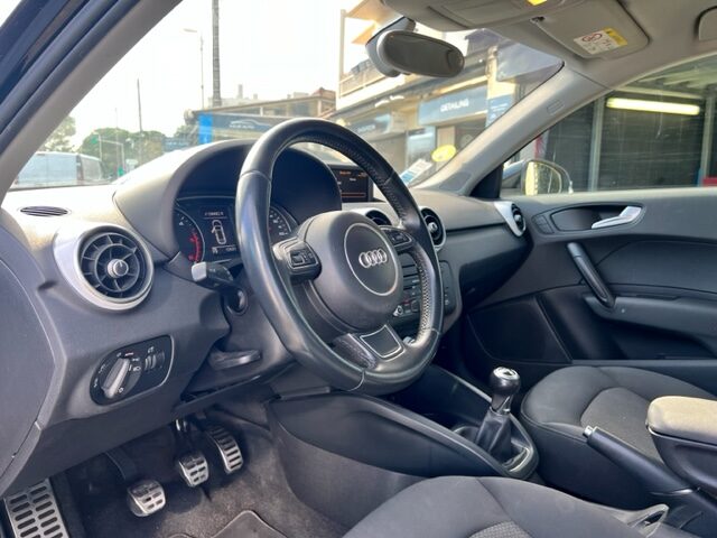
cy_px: 269
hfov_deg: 67.3
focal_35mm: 26
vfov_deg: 53.1
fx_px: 539
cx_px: 358
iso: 32
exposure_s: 1/143
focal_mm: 5.7
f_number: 1.5
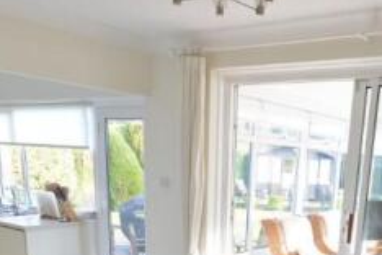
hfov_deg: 45.2
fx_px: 446
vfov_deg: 28.3
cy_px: 297
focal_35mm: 42
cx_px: 273
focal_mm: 10
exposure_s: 1/15
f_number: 8
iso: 400
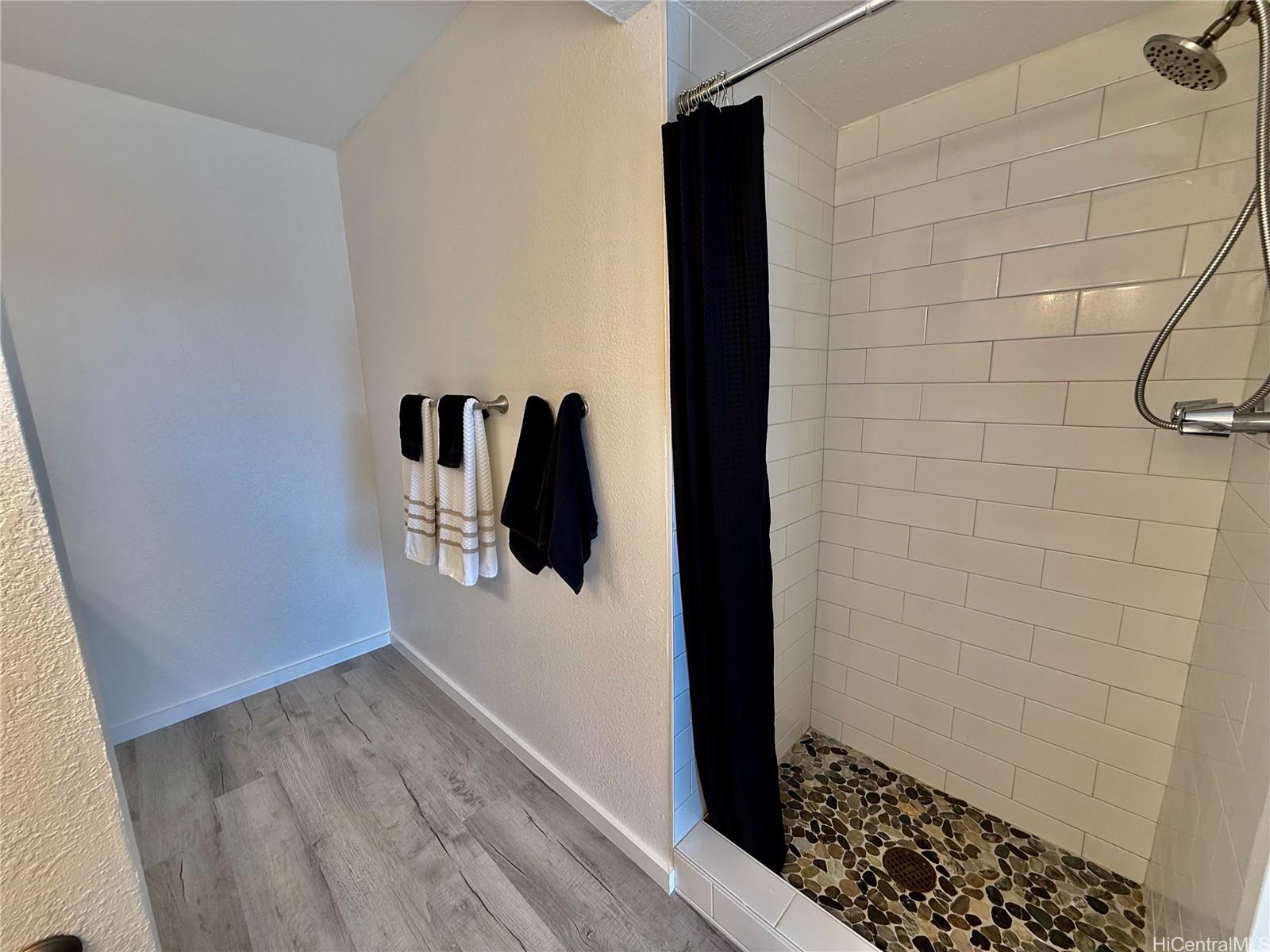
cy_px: 476
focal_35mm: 14
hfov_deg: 102.1
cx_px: 635
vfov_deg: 85.7
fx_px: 514
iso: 64
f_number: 2.2
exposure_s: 1/120
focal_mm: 2.22
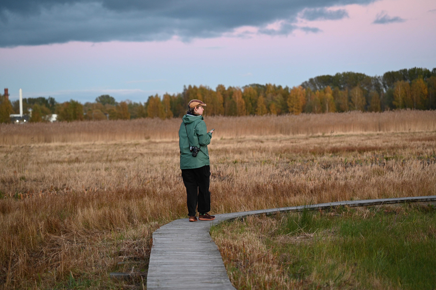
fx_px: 1452
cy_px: 145
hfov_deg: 17.1
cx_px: 218
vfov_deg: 11.4
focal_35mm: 120
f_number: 4
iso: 1250
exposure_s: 1/100
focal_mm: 120
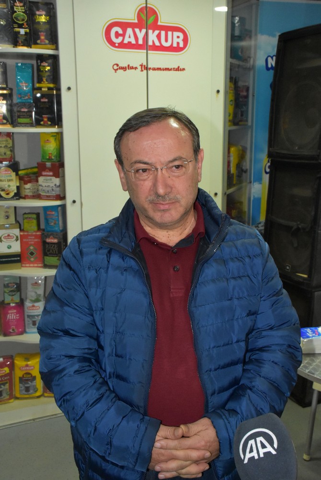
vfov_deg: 43.6
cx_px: 160
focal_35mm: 45
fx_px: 601
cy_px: 240
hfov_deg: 29.9
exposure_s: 1/80
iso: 5000
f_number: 8
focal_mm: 30
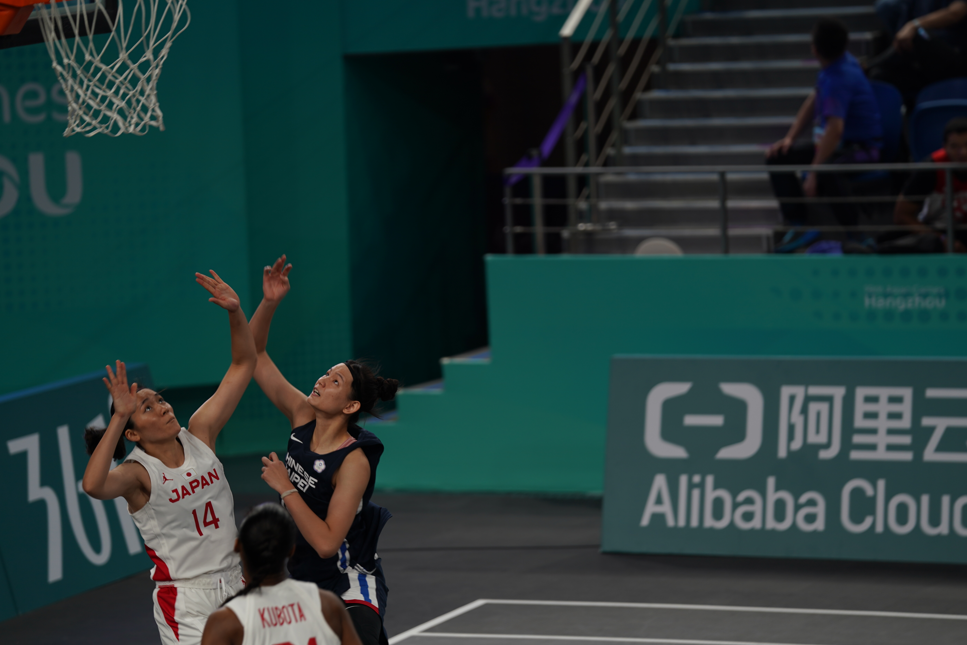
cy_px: 314
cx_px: 482
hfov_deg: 9.6
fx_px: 5775
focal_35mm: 215
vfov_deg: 6.4
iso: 100
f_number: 2.8
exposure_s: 1/250
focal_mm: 200
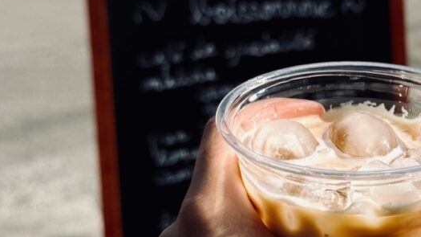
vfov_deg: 23.5
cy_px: 129
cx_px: 331
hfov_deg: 39.2
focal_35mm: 51
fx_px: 569
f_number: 1.78
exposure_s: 1/5319
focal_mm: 6.76
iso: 80
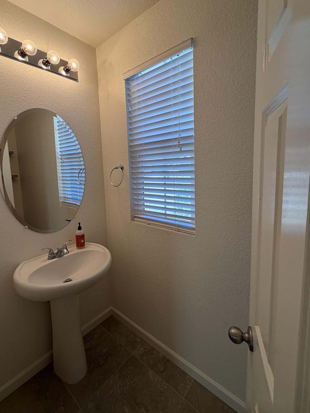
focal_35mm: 16
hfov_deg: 78.0
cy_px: 190
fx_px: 191
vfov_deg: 94.3
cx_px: 142
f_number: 2.2
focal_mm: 2.22
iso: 125
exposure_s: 1/120
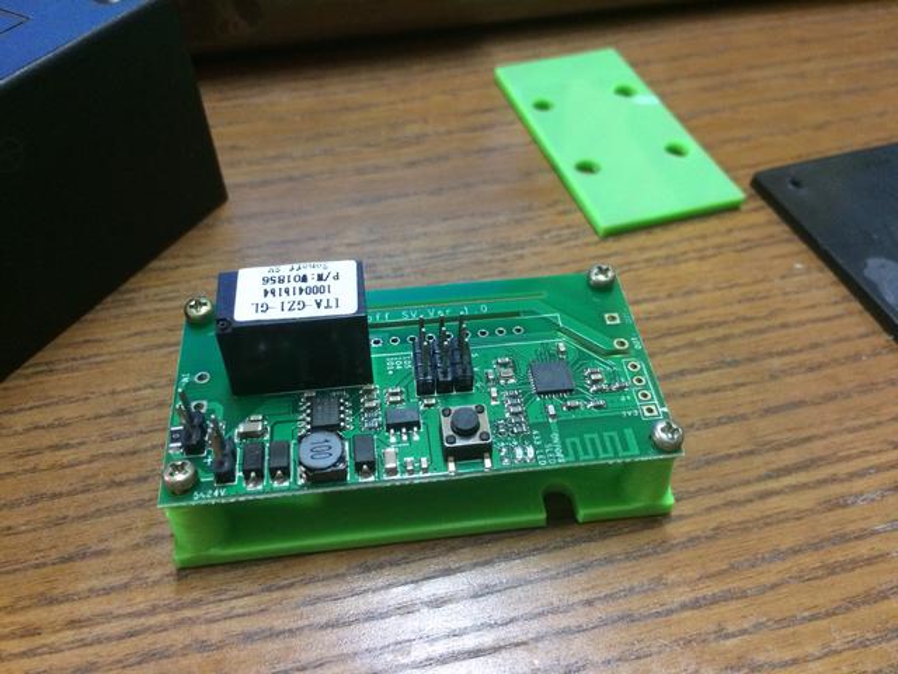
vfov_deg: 48.2
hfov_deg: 61.7
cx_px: 449
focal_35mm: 29
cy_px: 337
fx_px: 752
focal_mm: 4.15
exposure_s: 1/25
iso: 320
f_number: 2.2
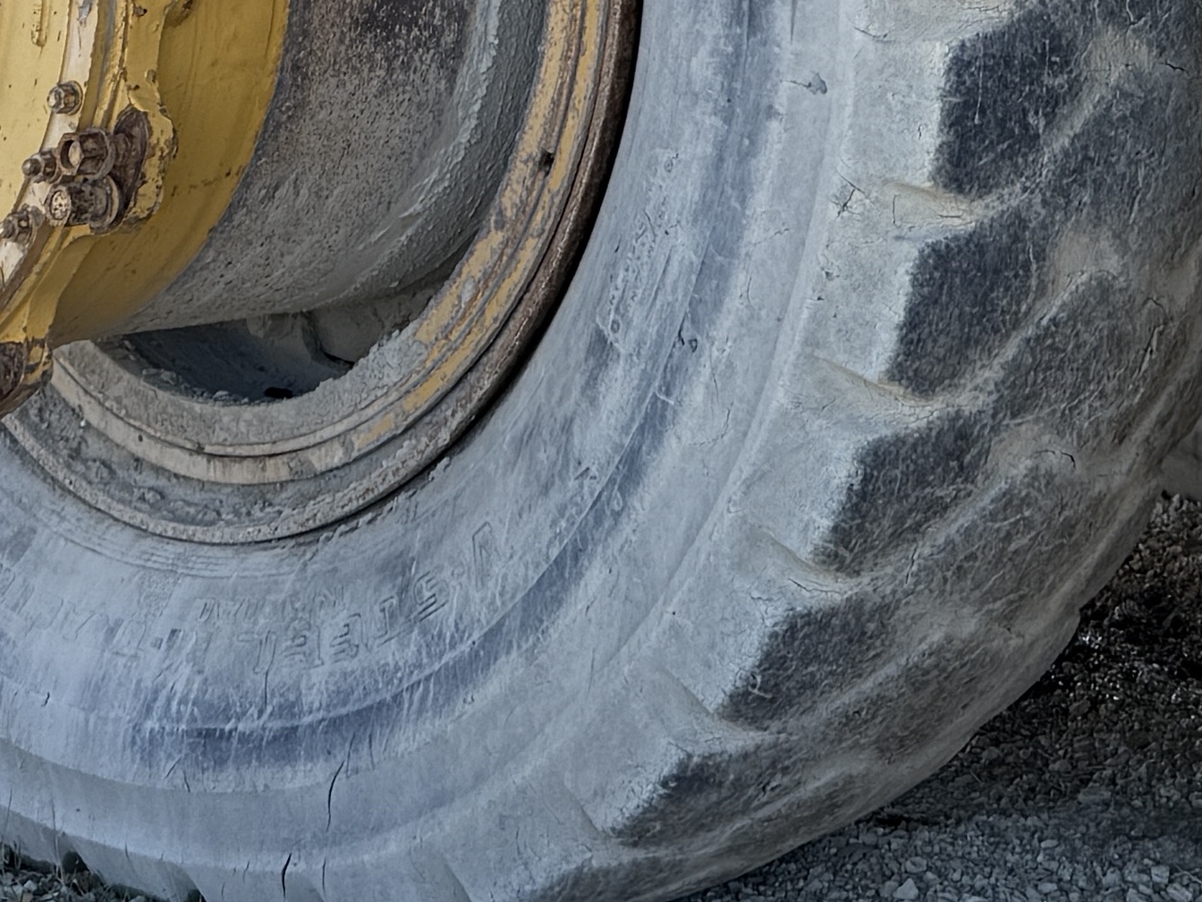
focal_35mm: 102
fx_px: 3542
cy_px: -797
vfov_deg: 12.9
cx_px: 1598
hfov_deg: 17.9
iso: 80
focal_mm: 6.76
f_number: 1.78
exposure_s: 1/602
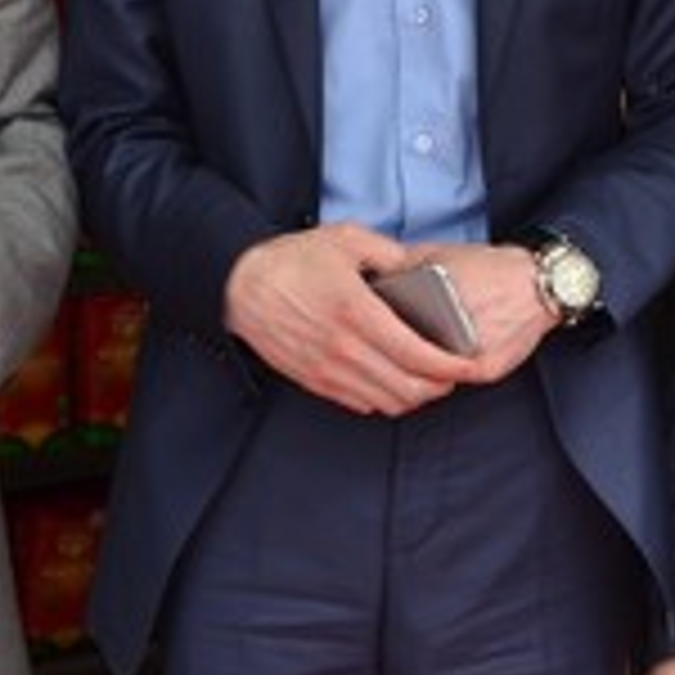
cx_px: 414
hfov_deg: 15.3
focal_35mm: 114
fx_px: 2515
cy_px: 34
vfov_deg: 15.1
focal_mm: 20
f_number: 5
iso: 400
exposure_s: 1/100
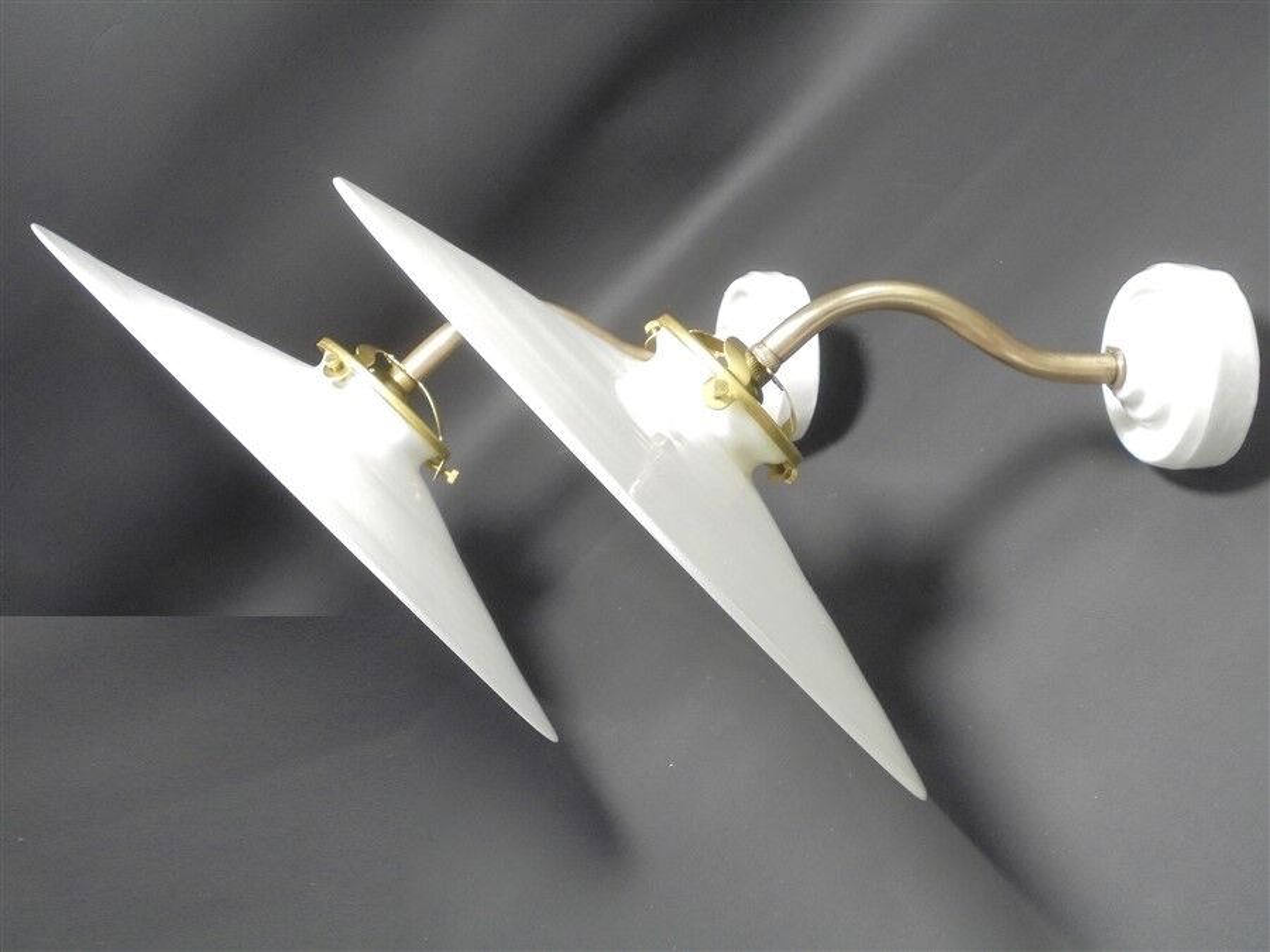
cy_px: 476
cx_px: 635
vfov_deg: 29.7
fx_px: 1798
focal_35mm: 49
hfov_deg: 38.9
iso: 400
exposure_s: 1/20
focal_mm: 8.9
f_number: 4.8
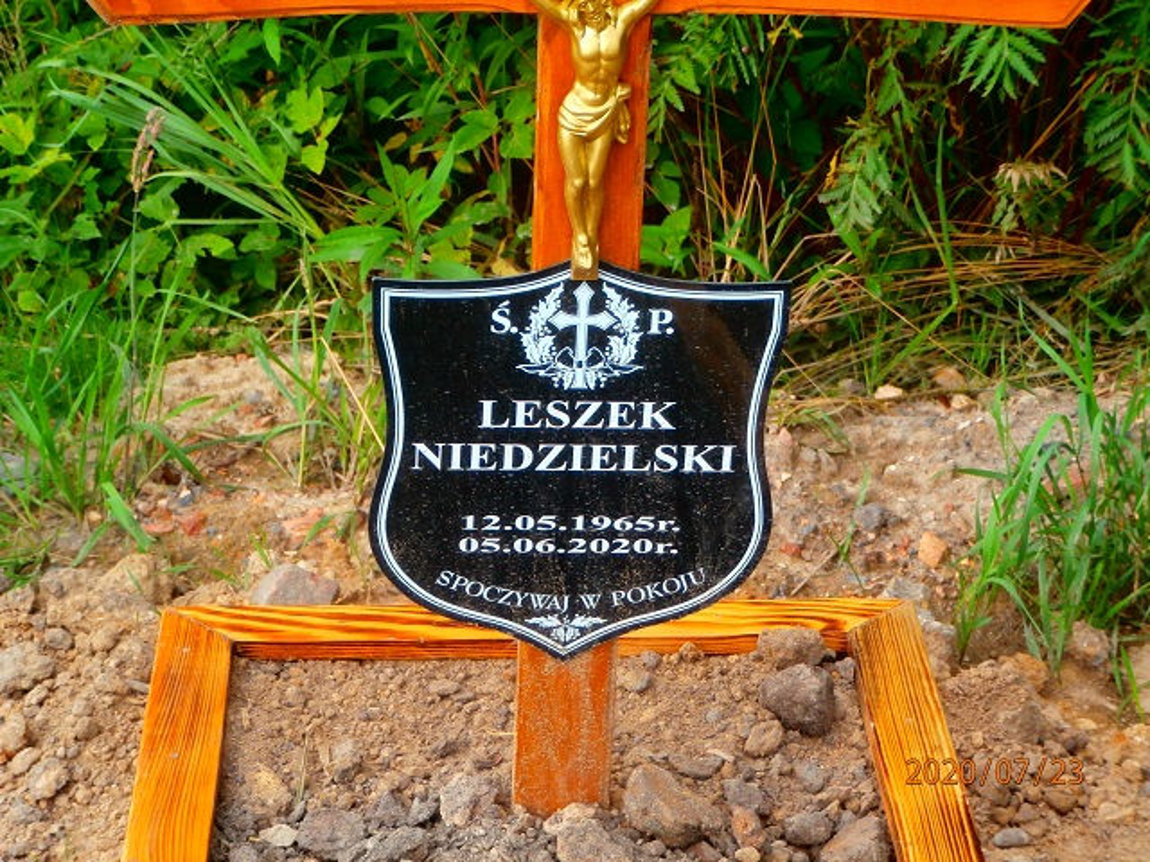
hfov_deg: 22.8
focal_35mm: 86
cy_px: 431
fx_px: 2857
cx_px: 575
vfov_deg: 17.2
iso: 100
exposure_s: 1/125
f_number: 5
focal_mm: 15.16
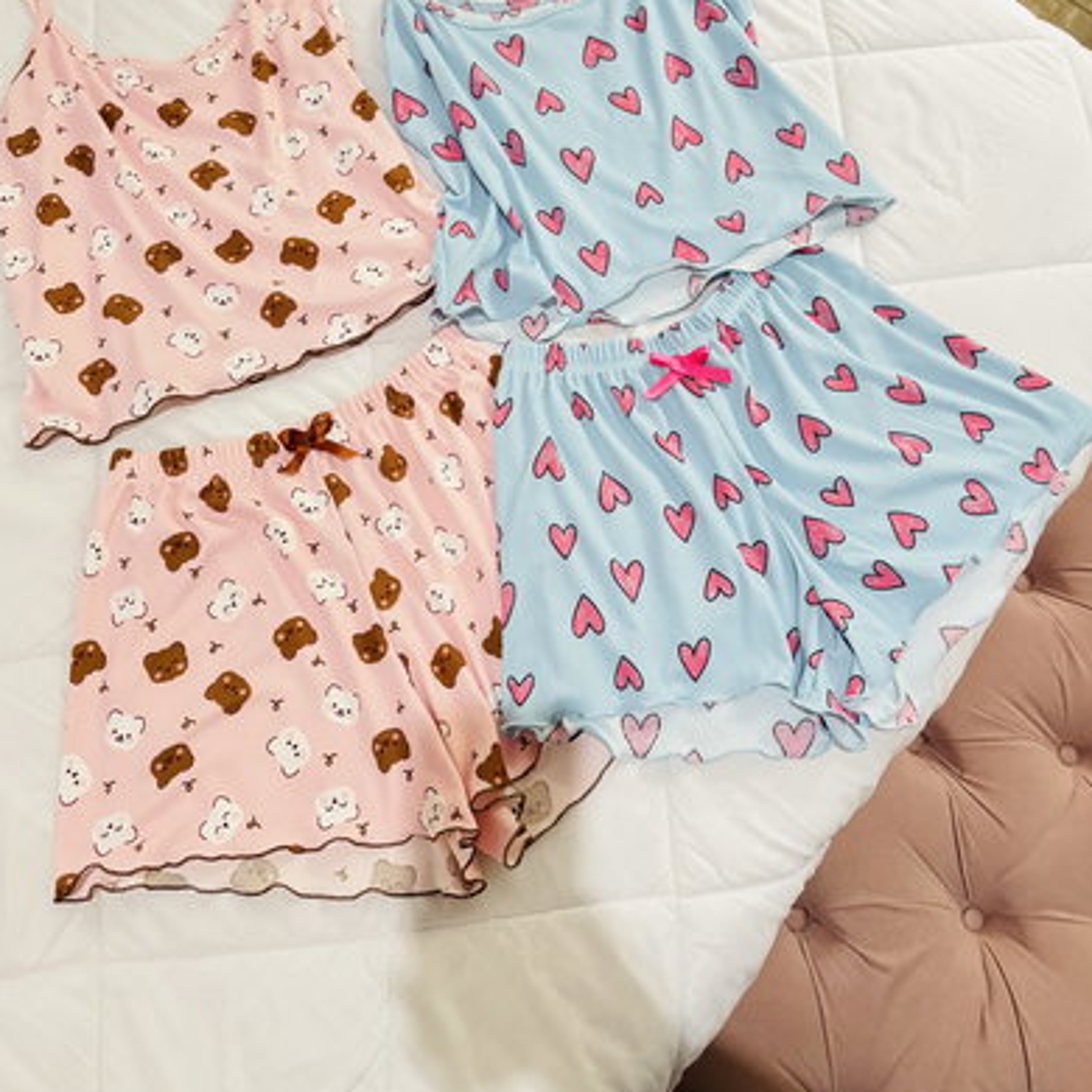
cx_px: 535
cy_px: 402
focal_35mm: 29
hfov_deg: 55.6
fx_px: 1035
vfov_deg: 54.9
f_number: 1.78
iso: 800
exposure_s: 1/50
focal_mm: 6.76
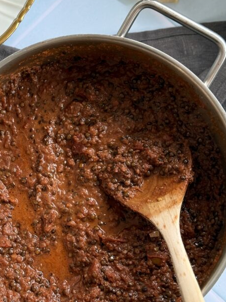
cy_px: 144
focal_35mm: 81
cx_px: 38
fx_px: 705
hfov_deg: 18.0
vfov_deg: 24.1
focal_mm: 6.76
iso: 160
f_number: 1.78
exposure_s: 1/60
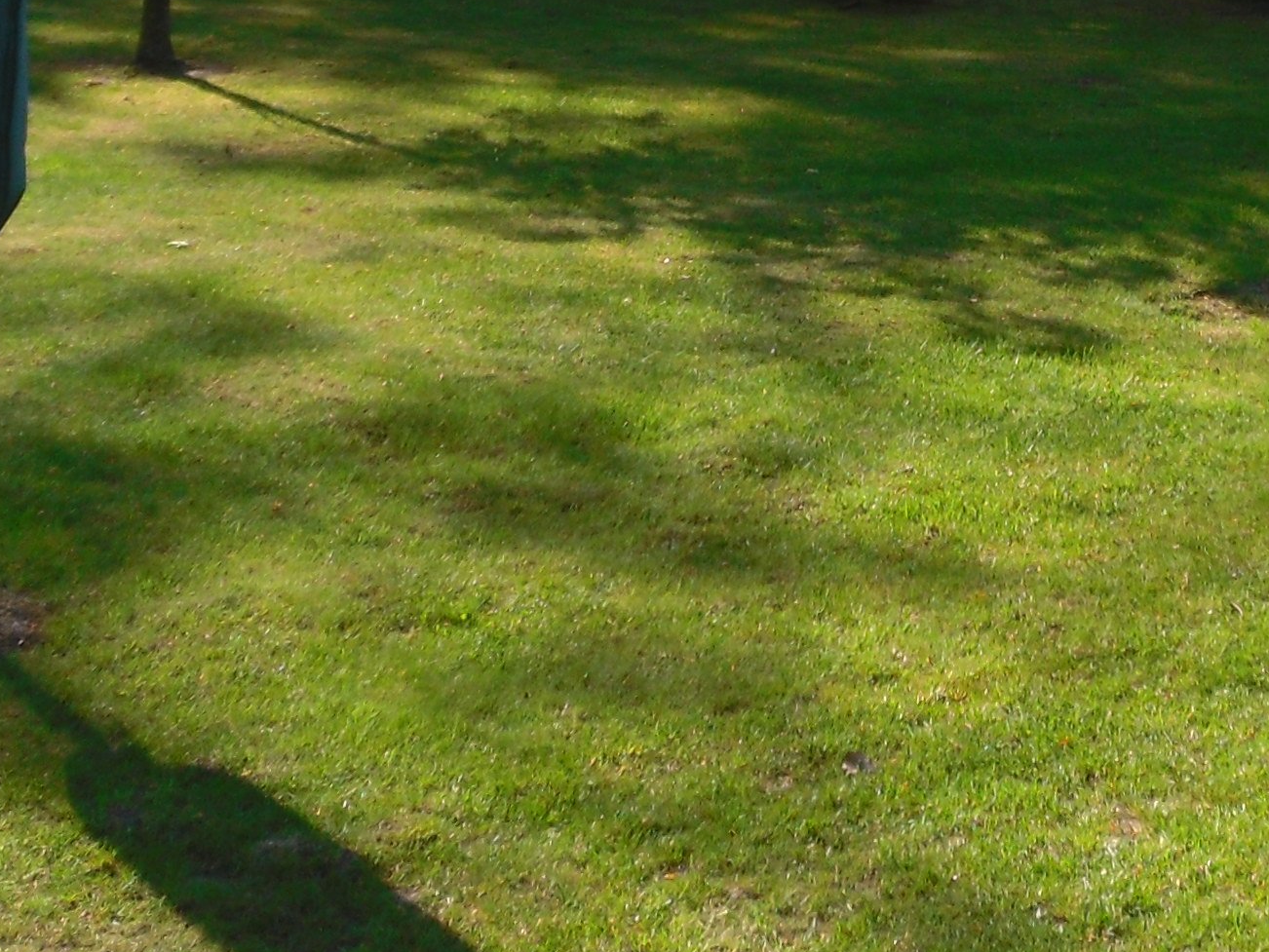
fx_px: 3153
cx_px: 912
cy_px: -249
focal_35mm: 86
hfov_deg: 22.6
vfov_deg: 16.3
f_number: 3.4
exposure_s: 1/449
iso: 80
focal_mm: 5.1
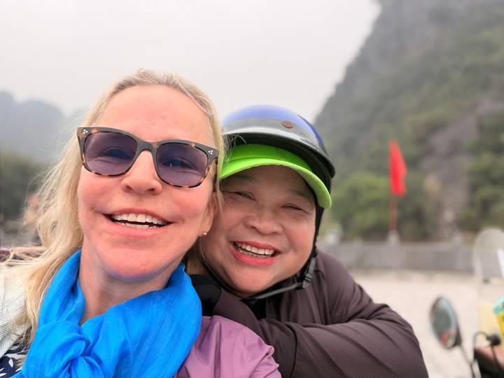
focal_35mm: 30
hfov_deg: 60.0
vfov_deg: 46.8
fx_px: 437
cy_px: 189
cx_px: 252
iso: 32
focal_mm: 2.71
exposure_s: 1/262
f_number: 1.9
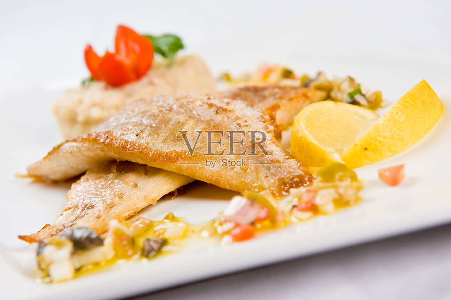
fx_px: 876
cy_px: 150
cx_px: 226
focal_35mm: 70
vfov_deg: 19.4
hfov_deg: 28.9
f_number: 8
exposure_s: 1/125
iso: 200
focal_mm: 70
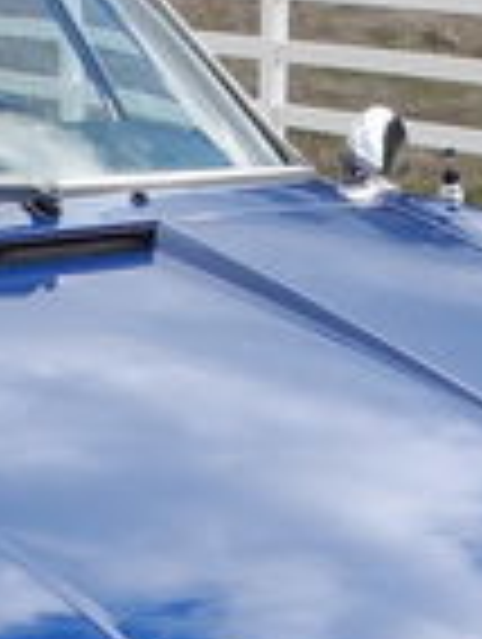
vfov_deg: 12.9
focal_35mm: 151
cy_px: 634
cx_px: 99
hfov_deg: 9.8
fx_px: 2795
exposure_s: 1/890
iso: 100
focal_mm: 6
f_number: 2.8
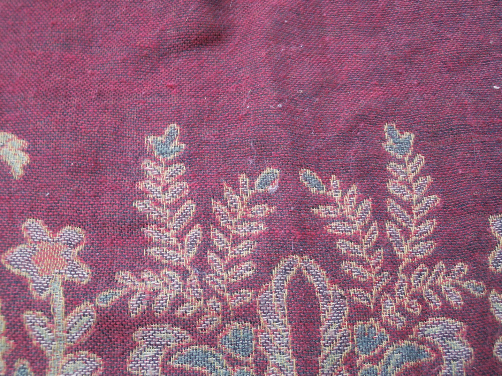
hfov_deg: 55.4
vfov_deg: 42.9
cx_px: 251
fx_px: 479
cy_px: 188
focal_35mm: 33
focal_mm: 5.93
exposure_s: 1/25
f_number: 3.6
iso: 125
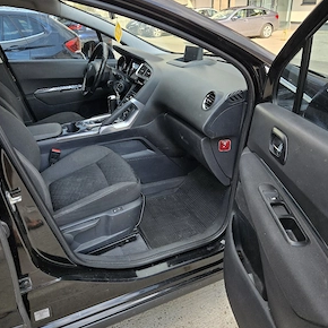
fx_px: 300
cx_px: 163
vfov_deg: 57.1
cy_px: 145
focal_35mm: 28
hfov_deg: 57.3
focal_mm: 5.4
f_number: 1.8
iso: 80
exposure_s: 1/1667
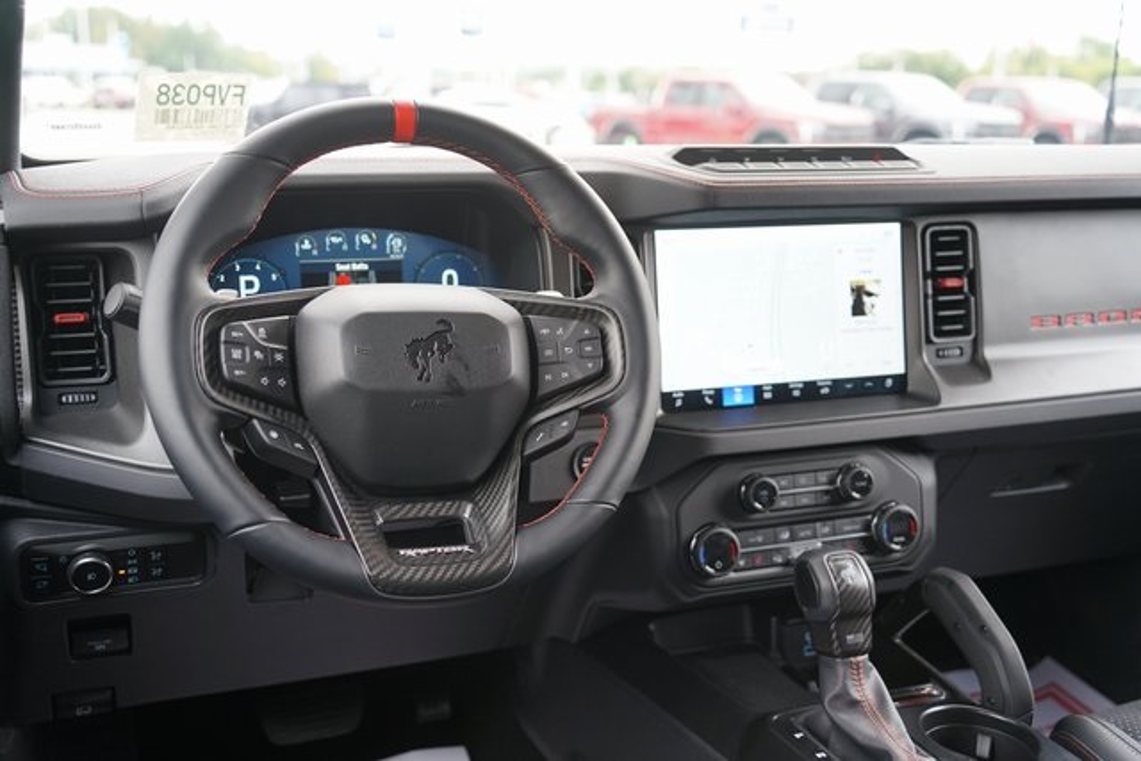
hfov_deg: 49.5
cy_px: 380
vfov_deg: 34.2
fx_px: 1236
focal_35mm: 39
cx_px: 570
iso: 250
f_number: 4
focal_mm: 39
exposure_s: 1/60
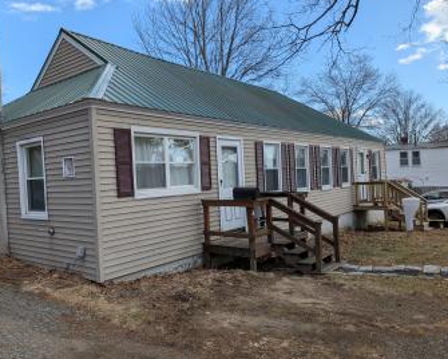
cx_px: 194
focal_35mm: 28
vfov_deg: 51.5
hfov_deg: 62.0
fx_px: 371
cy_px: 180
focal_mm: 4.53
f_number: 1.7
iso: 31
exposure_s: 1/851
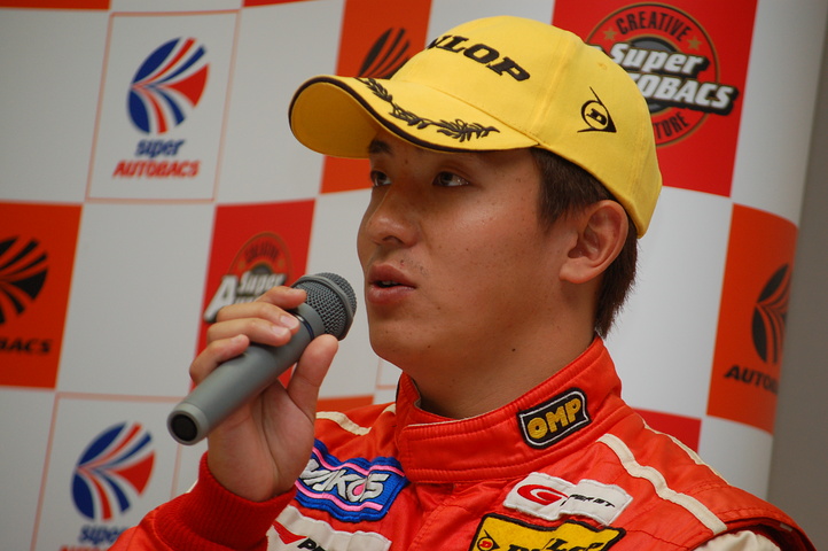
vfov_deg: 6.8
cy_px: 276
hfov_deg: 10.2
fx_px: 4653
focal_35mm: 202
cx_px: 414
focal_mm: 135
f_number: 5
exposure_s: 1/60
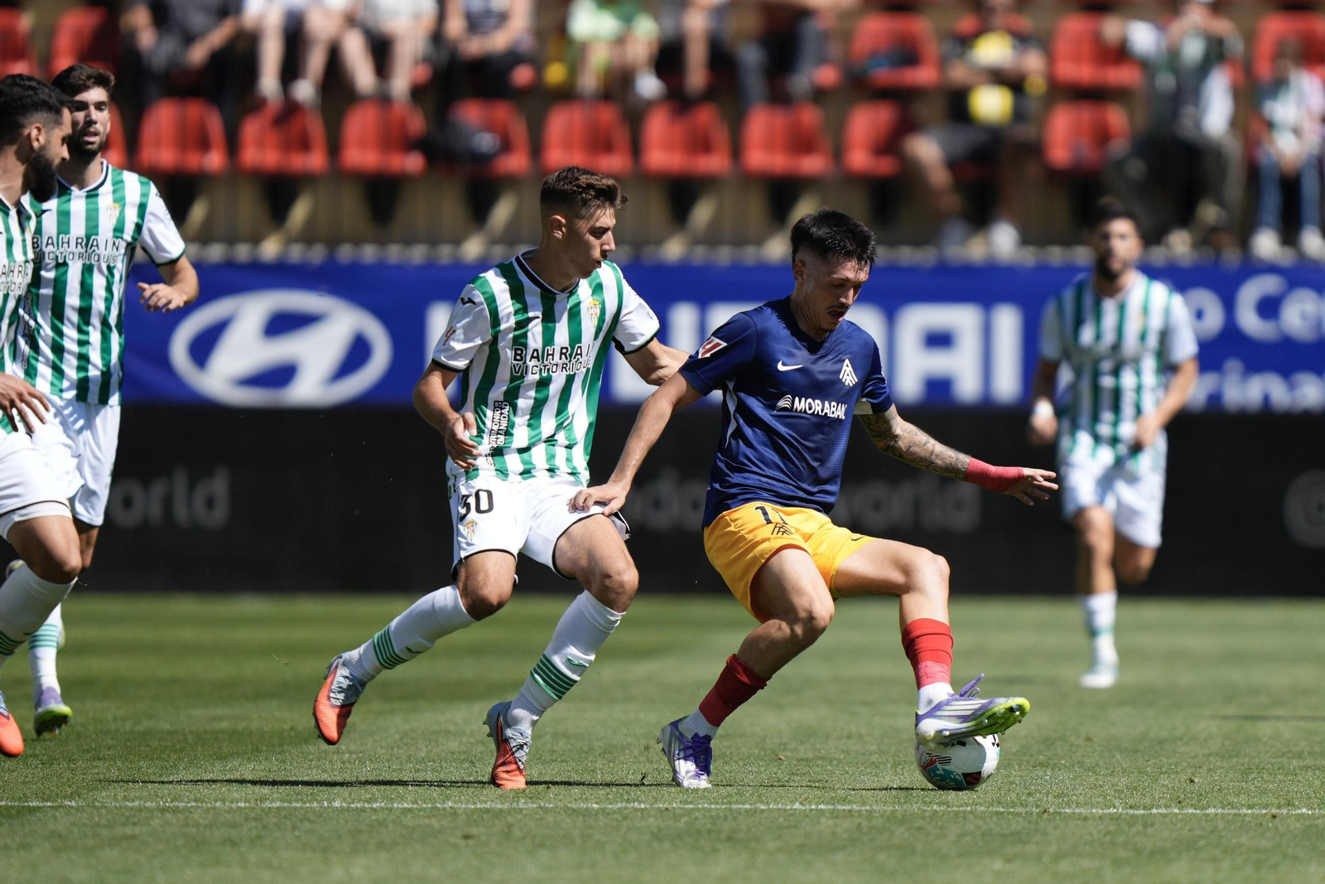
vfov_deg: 3.4
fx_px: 14722
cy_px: 442
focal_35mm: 400
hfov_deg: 5.2
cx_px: 662
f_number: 2.8
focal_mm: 400
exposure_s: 1/2000
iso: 125
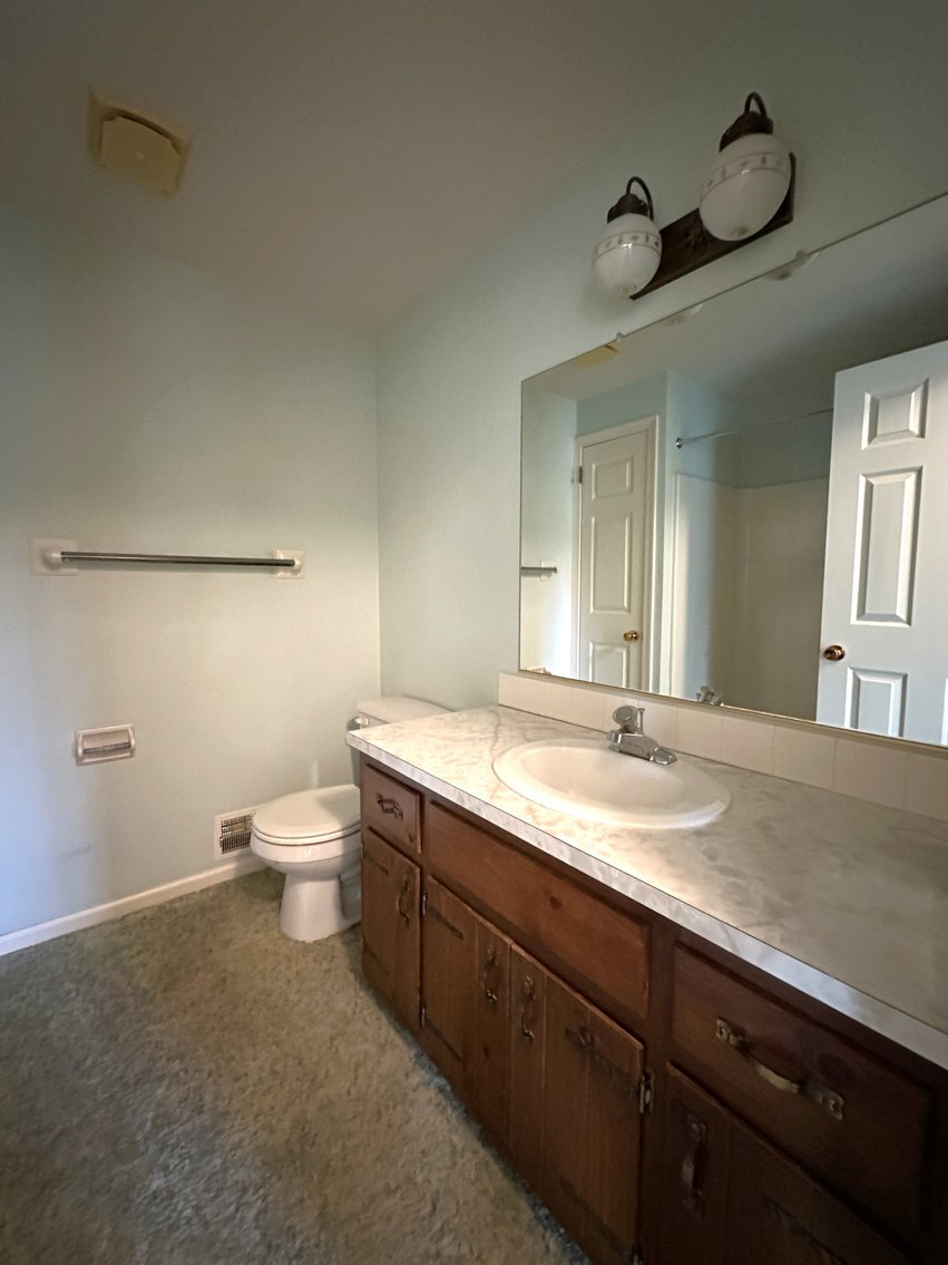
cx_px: 474
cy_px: 632
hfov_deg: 85.7
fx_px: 511
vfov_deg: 102.1
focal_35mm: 14
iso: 1250
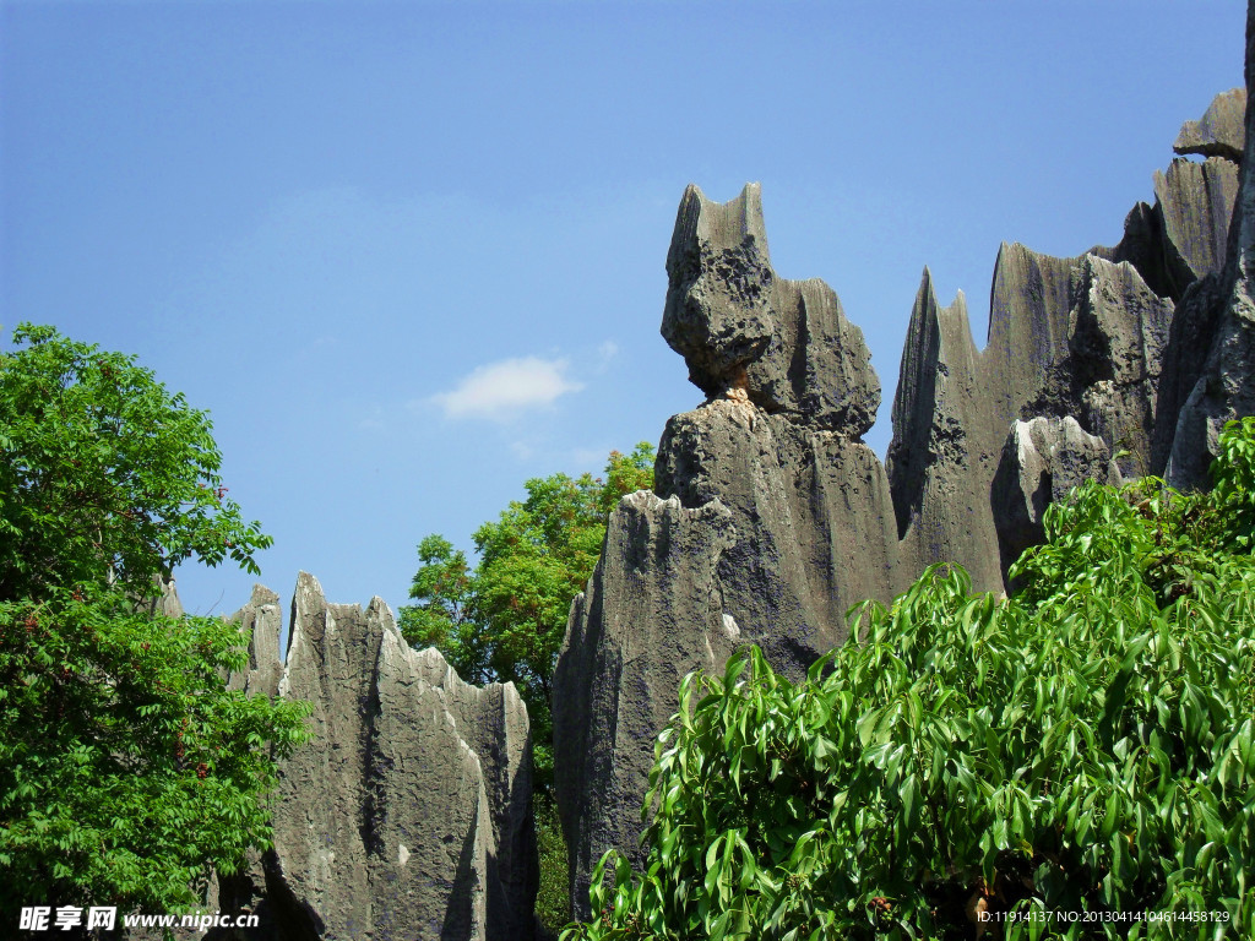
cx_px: 628
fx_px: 2792
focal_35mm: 77
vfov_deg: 19.1
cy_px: 470
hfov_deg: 25.3
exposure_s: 1/500
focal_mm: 13.6
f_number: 5
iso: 100
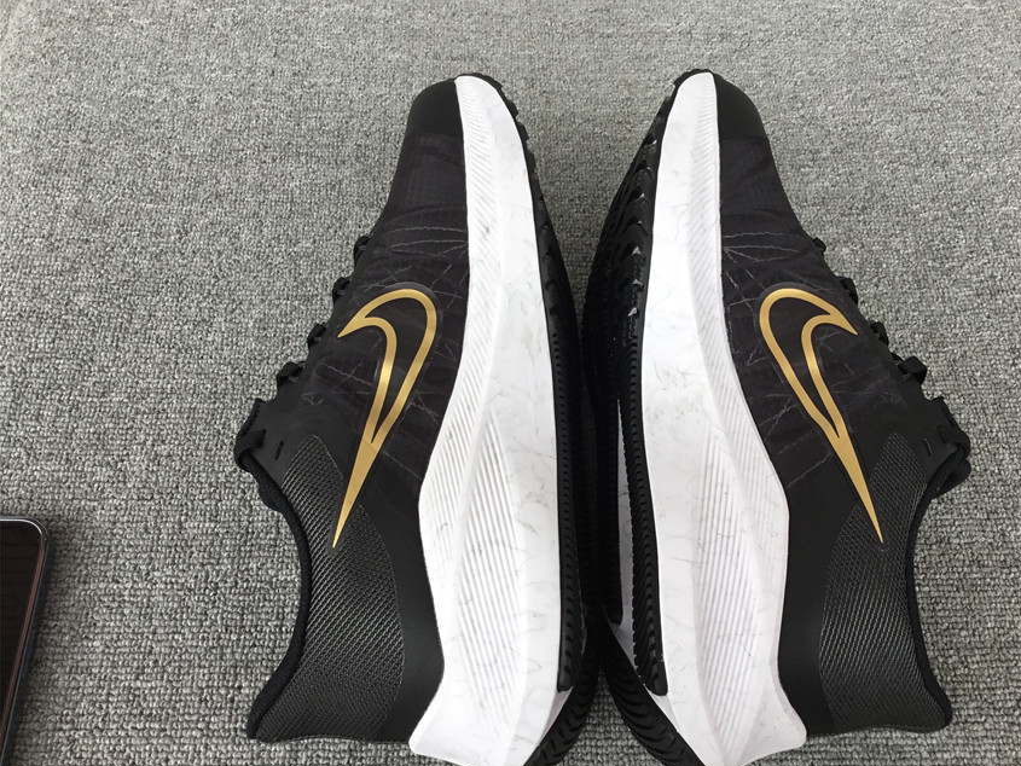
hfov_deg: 55.3
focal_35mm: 33
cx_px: 543
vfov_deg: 43.0
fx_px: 973
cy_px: 387
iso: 25
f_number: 2.4
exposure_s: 1/185
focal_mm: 3.3
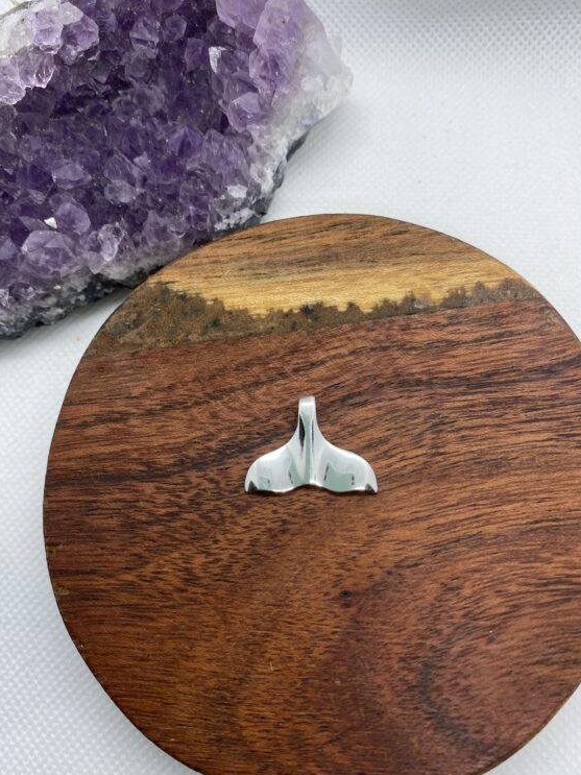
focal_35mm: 28
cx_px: 276
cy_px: 365
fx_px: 627
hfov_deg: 49.7
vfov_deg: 63.4
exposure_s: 1/163
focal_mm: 4.25
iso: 32
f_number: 1.8
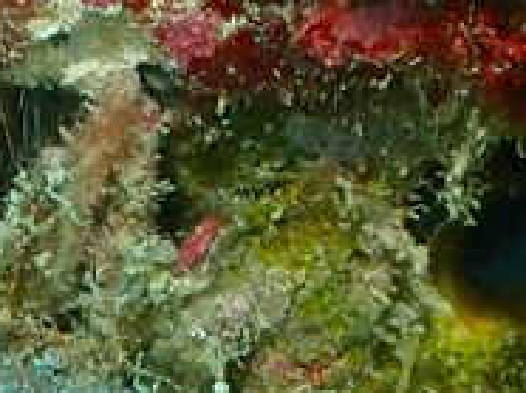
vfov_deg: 4.1
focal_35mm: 350
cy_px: -601
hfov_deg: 5.7
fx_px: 5311
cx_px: 153
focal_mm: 10.29
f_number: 5
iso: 200
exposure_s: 1/100
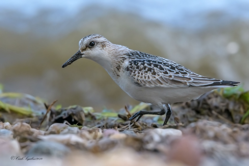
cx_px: 124
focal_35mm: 900
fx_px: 6225
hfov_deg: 2.3
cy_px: 83
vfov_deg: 1.5
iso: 1100
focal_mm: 600
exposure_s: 1/1000
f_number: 9
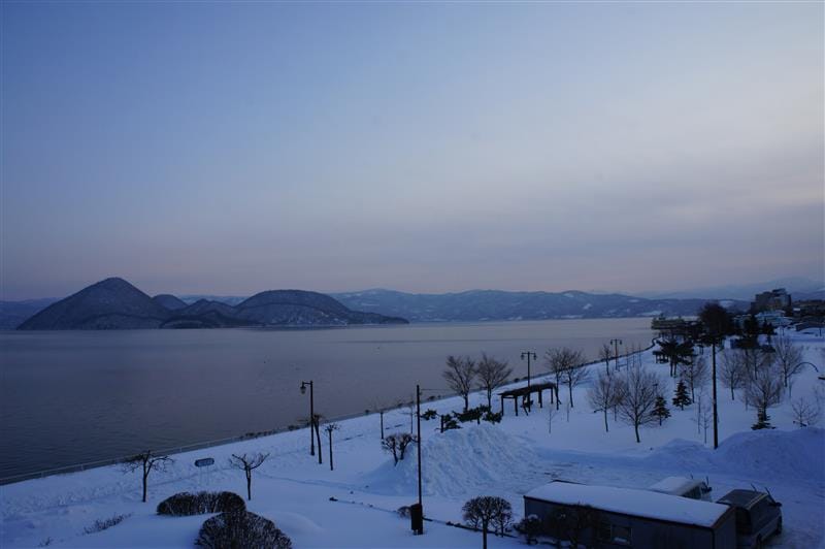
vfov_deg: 47.9
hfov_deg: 67.4
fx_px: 618
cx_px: 412
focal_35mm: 27
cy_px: 274
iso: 200
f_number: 11
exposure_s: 1/80
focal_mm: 18
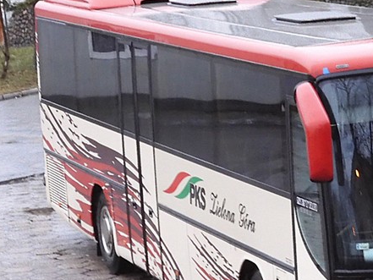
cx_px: 345
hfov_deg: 10.1
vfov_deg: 7.7
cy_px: 169
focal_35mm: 194
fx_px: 2091
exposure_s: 1/40
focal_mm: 16.9
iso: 800
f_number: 5
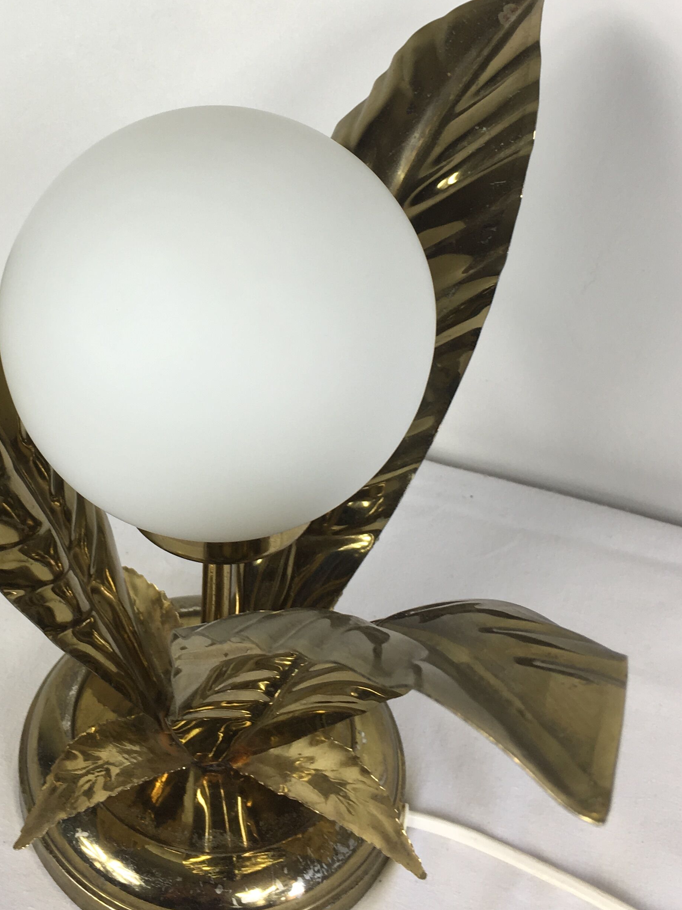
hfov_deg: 29.8
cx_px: 169
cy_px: 295
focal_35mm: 48
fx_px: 1261
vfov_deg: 39.1
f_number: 2.2
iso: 25
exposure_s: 1/50
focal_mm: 4.15
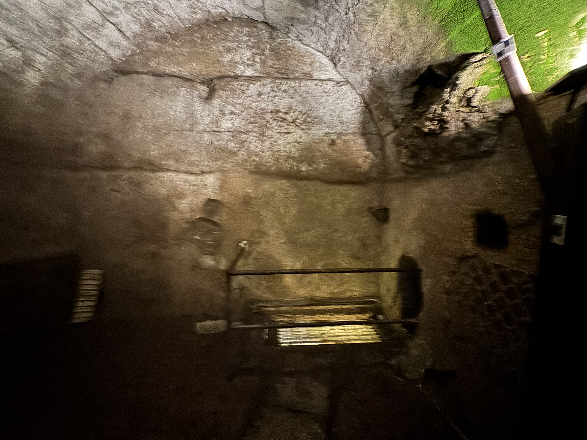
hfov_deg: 102.1
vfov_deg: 85.7
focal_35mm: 14
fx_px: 237
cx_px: 294
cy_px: 220
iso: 1000
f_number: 2.2
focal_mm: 2.22
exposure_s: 1/8
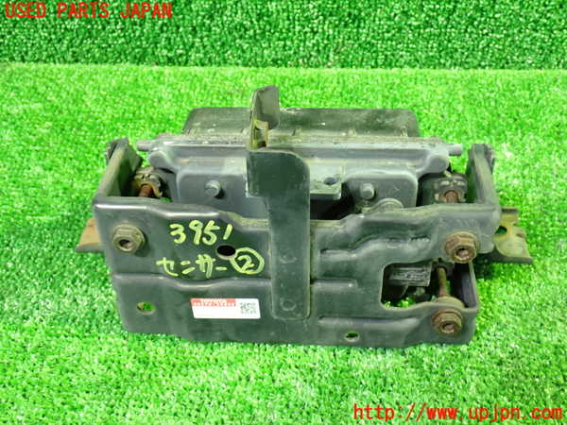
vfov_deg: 35.1
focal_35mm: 41
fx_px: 672
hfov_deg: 45.8
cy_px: 212
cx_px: 284
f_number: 2.8
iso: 800
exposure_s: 1/10
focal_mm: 7.31
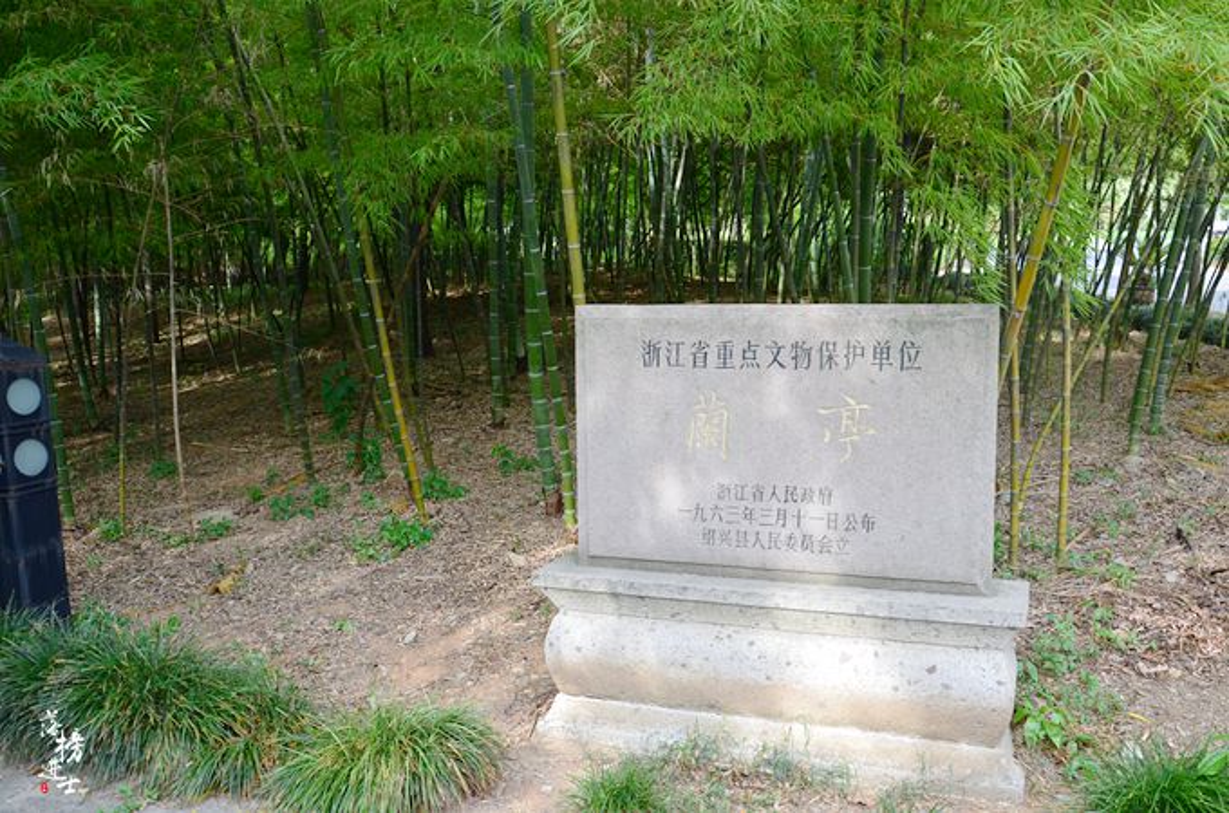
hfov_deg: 59.6
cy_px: 406
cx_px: 614
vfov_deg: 41.5
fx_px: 1073
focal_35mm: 32
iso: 400
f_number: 9
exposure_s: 1/100
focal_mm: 21
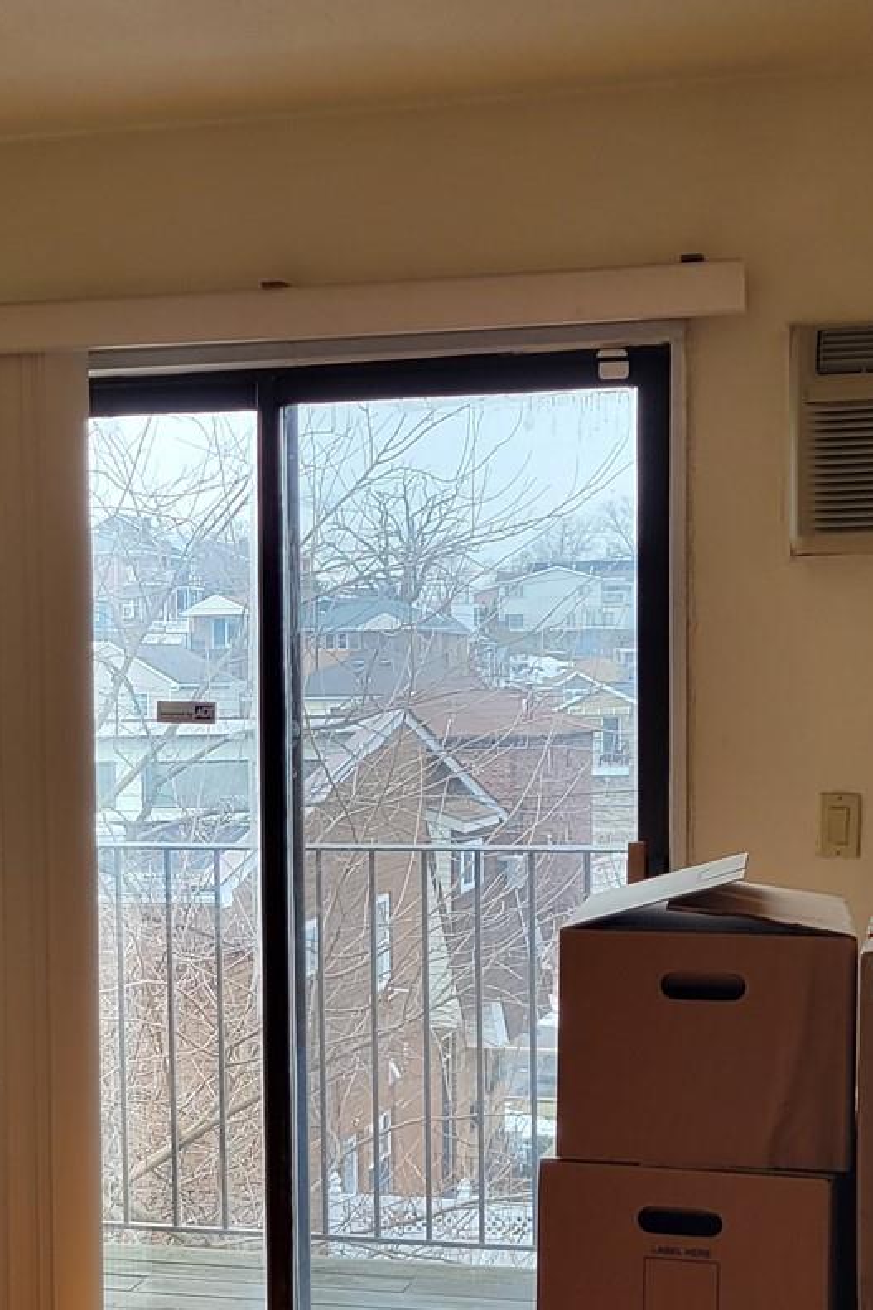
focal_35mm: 70
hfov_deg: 19.4
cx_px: 258
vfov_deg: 28.6
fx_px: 2547
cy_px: 914
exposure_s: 1/120
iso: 50
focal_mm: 5.4
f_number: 1.8
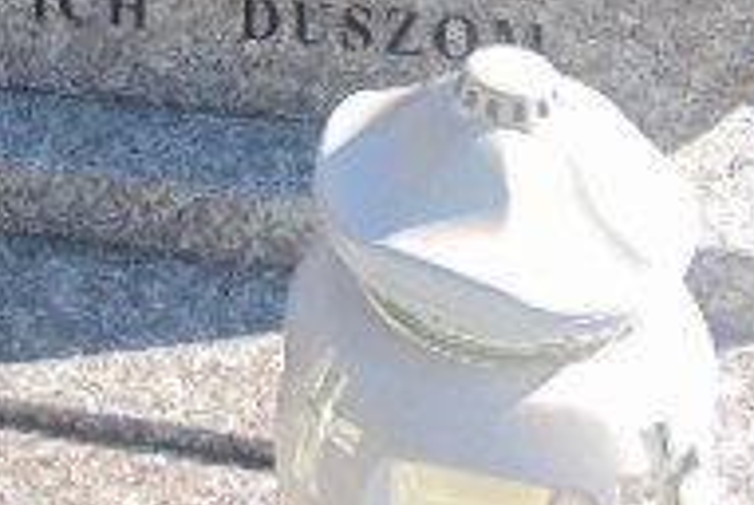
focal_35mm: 87
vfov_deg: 14.0
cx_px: -16
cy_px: -395
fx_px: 1825
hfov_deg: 22.4
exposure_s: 1/500
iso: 80
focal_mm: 4.5
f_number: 3
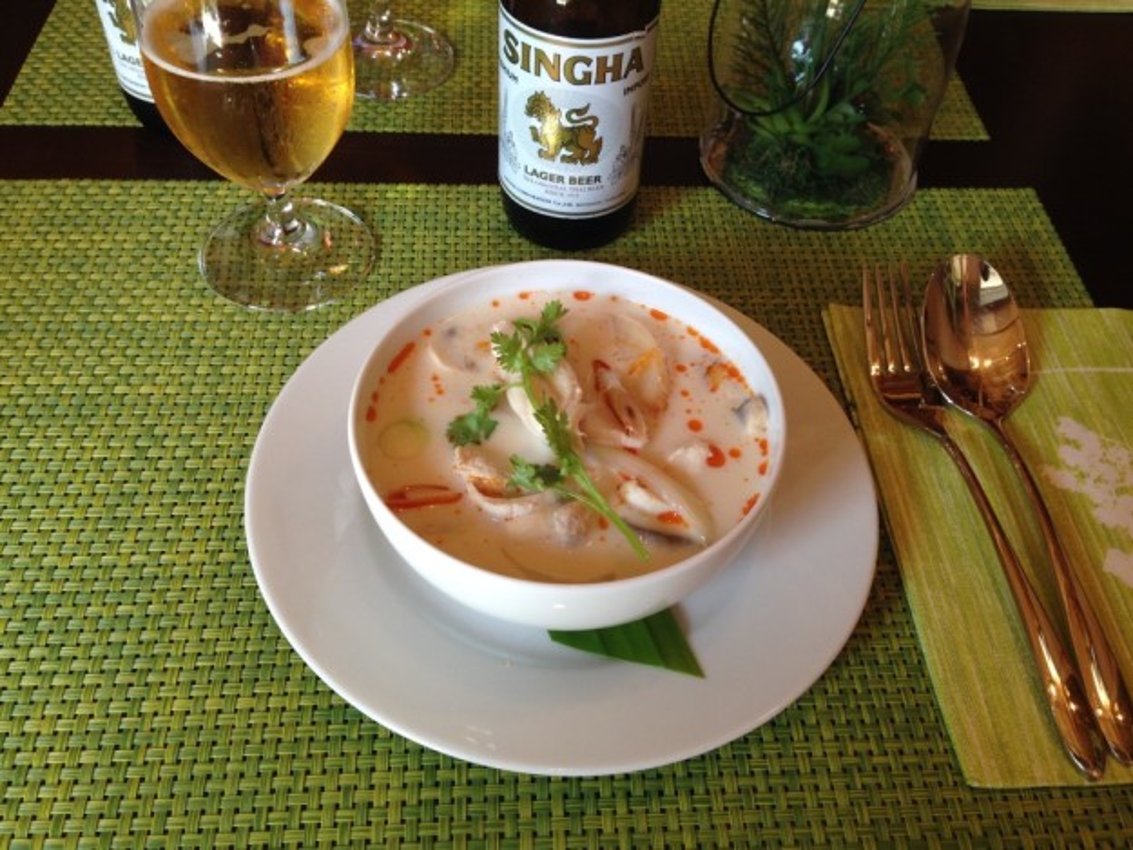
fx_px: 1080
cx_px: 566
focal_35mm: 33
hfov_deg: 55.3
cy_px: 425
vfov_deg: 43.0
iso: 50
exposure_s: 1/30
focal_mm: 4.12
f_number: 2.4
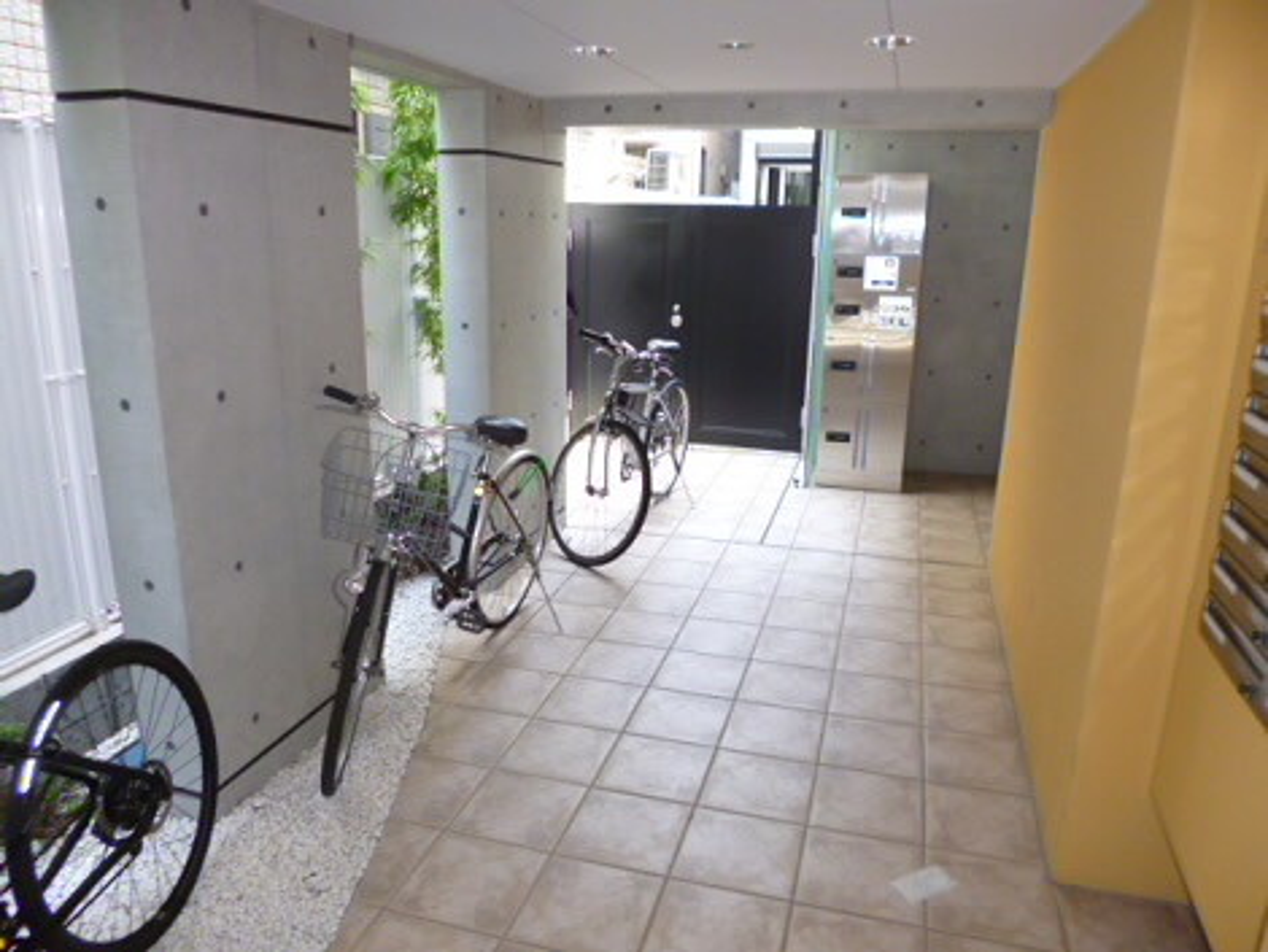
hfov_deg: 71.6
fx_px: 880
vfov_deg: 56.9
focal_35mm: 24
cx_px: 634
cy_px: 476
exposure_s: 1/60
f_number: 2.5
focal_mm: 4.3
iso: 200
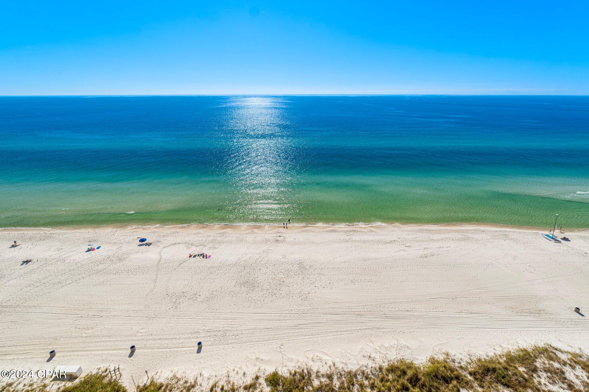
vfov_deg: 77.3
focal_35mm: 15
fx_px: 245
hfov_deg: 100.4
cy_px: 196
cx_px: 294
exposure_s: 1/640
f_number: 9
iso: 100
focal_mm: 10
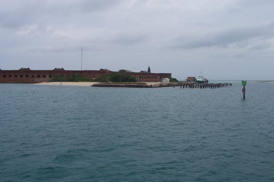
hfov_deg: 50.7
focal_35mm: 38
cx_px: 136
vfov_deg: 35.0
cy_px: 78
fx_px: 289
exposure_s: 1/750
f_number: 4.8
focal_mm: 6
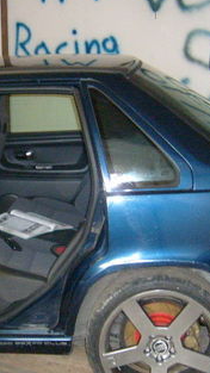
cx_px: 18
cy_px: 201
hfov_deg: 15.3
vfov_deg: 27.2
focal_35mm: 78
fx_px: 772
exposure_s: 1/45
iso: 200
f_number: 2.8
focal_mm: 5.8
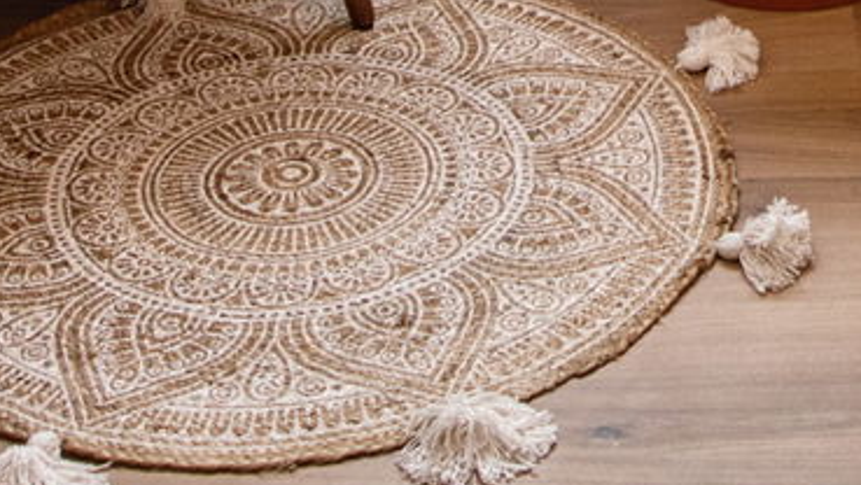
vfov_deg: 10.1
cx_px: 924
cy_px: -550
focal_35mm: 109
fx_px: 2490
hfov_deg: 18.9
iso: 320
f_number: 7.1
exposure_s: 1/40
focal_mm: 16
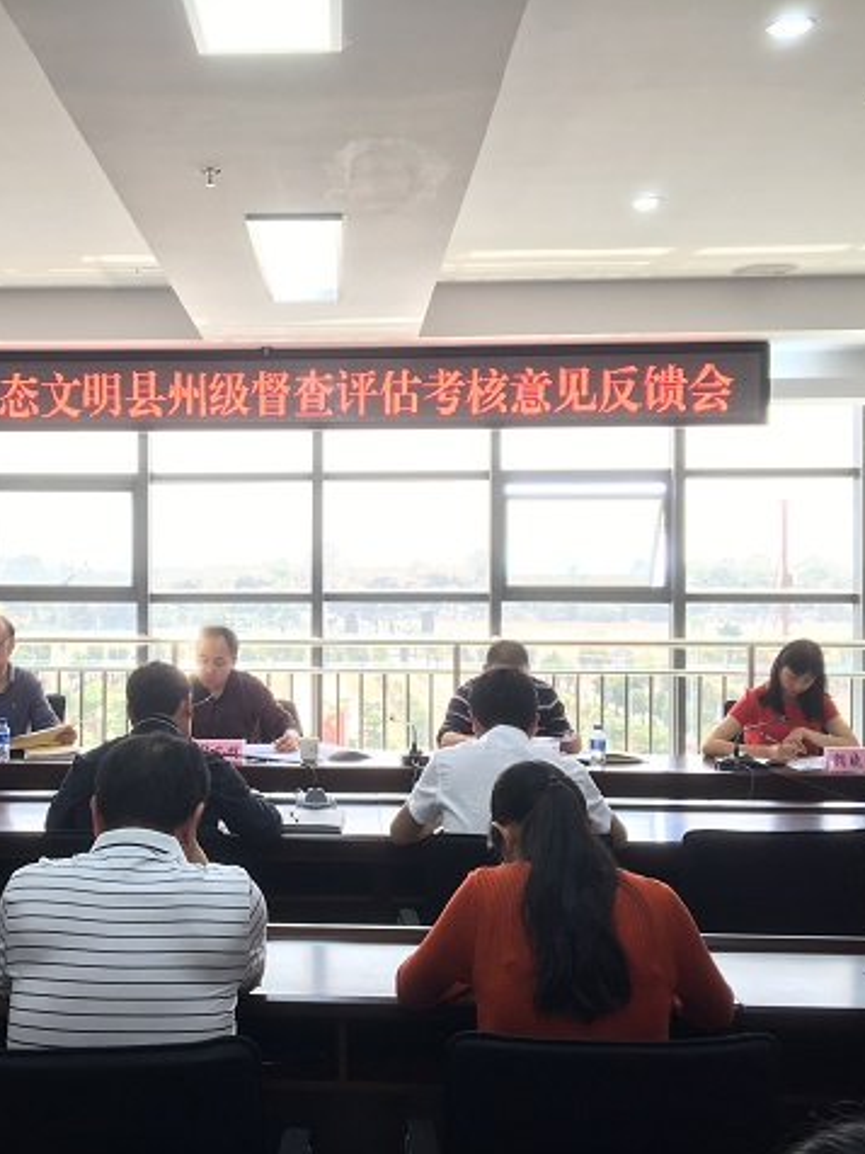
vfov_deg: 47.9
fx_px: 1299
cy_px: 577
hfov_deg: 36.3
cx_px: 262
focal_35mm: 39
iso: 32
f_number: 2.2
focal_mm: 4.15
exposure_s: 1/33
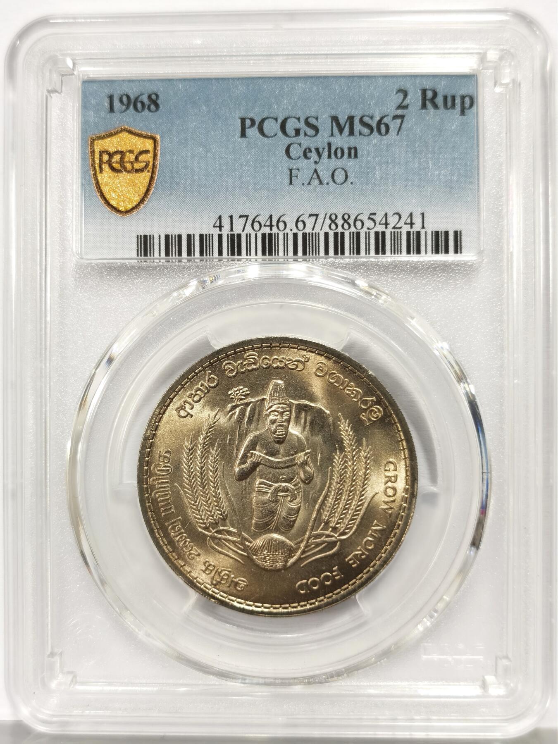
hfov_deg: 27.0
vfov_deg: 35.5
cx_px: 279
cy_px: 372
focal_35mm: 54
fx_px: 1161
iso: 160
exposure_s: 1/100
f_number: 16
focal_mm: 5.56
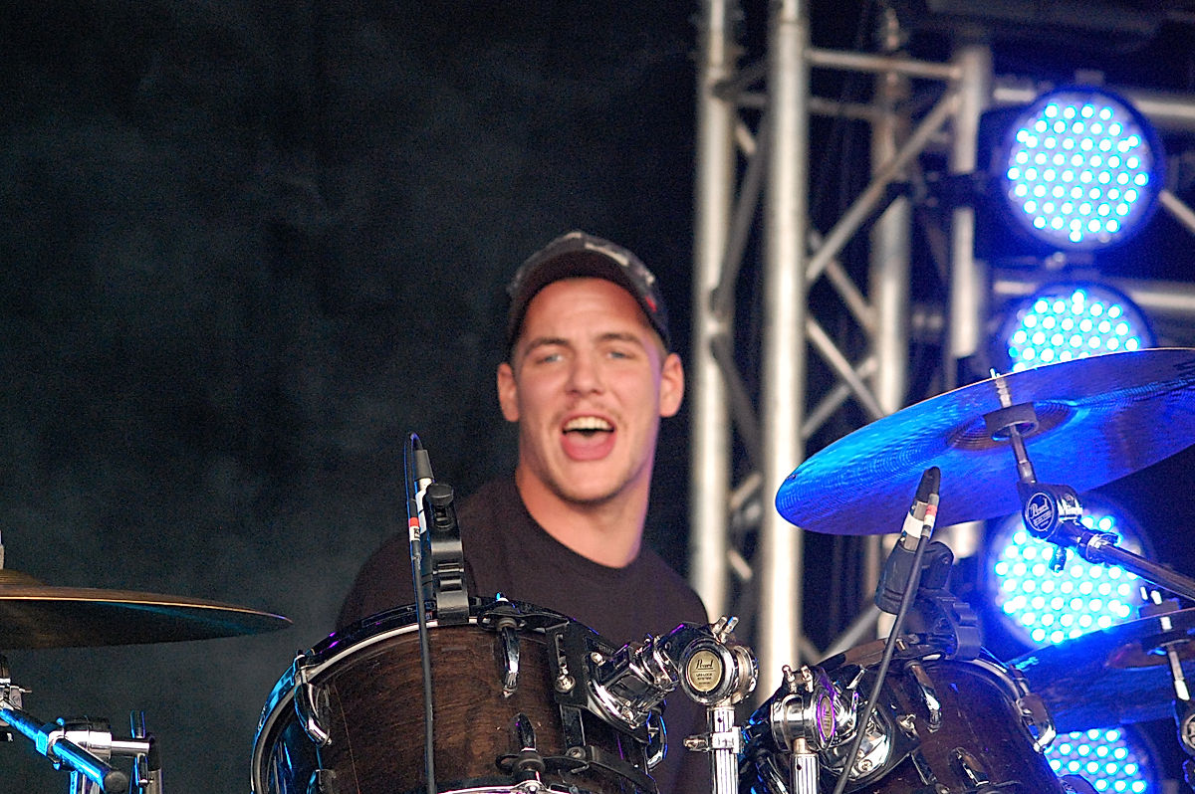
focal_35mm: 129
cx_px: 598
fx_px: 4278
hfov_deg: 15.9
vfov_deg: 10.6
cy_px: 397
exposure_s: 1/200
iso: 1600
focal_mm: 86
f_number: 4
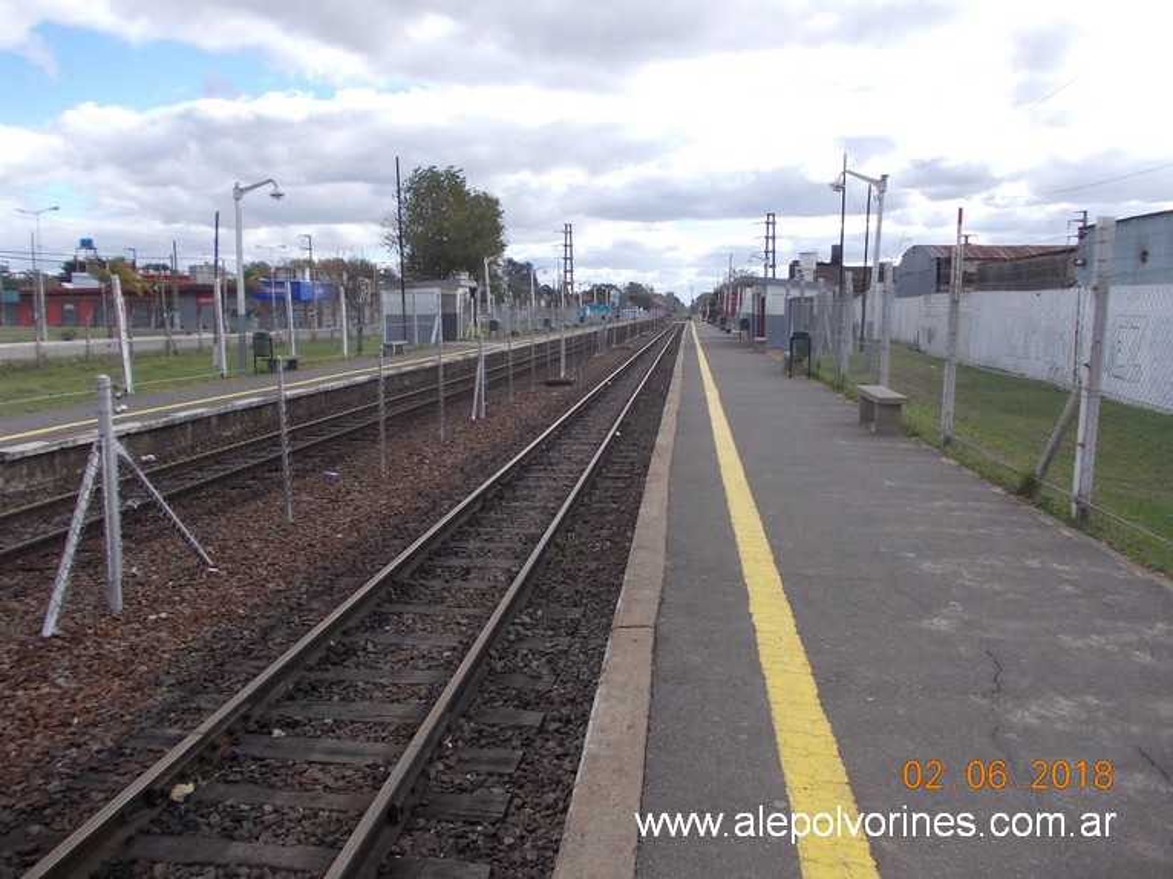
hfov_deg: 63.5
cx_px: 586
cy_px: 440
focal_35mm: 28
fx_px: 949
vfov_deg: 49.7
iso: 80
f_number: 5.4
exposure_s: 1/200
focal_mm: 4
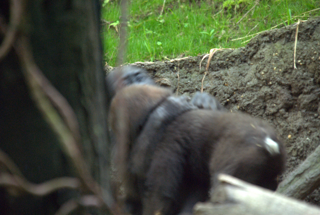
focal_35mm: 300
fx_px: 2671
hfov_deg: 6.9
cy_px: 108
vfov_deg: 4.6
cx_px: 160
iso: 1600
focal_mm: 200
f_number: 6.3
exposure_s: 1/30
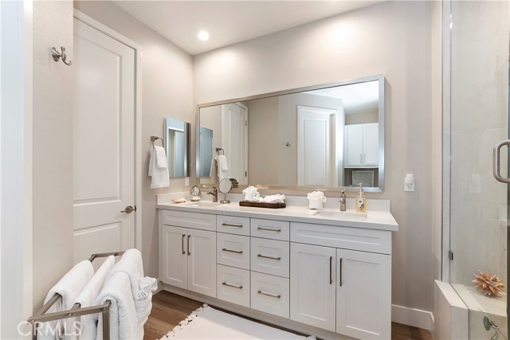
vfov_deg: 77.4
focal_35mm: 15
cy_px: 170
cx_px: 255
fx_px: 213
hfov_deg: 100.4
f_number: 8
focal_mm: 10
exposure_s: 1/30
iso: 400
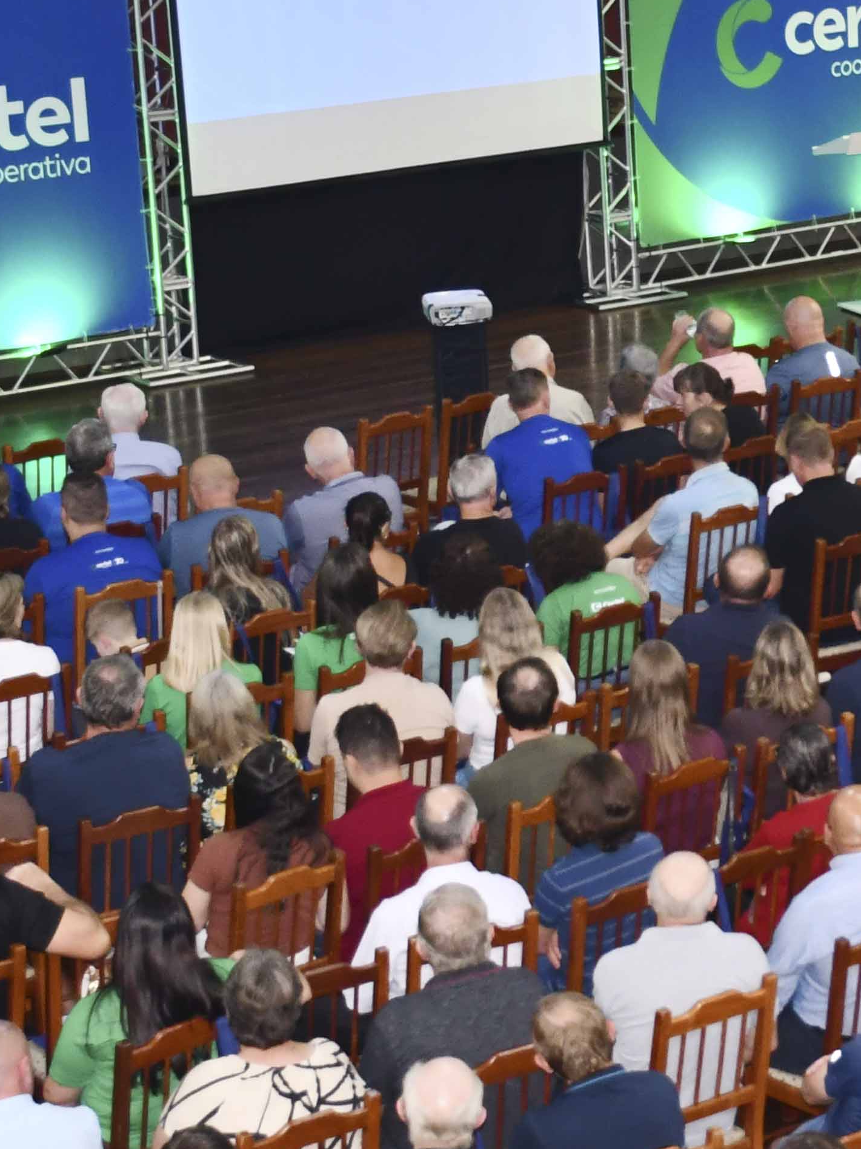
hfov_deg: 12.7
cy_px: 631
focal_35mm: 113
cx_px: 1071
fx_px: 3748
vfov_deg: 17.4
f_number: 4
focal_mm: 27
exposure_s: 1/60
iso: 1250
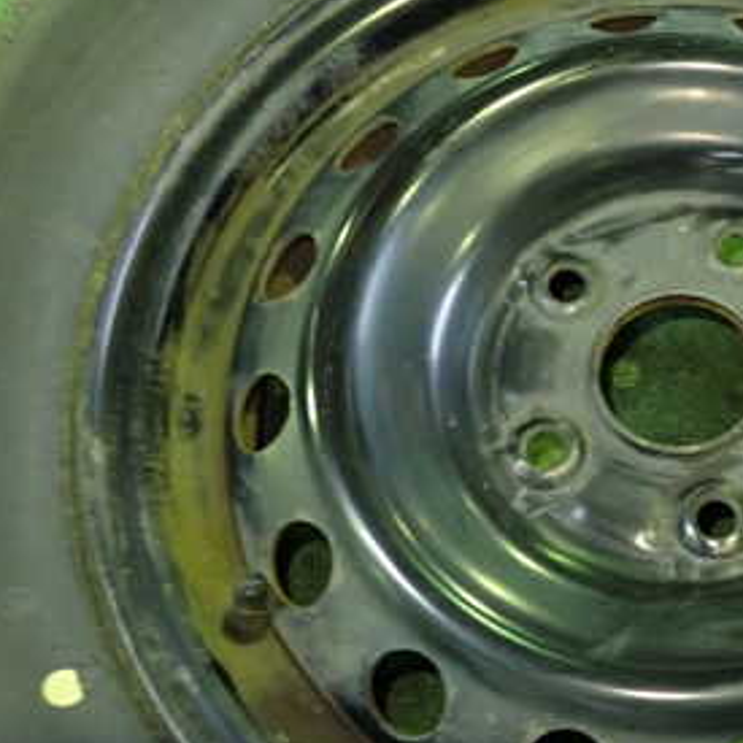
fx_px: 1311
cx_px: 667
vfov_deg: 31.6
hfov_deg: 30.3
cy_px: 370
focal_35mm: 54
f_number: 2.2
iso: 800
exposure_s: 1/20
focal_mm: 5.05
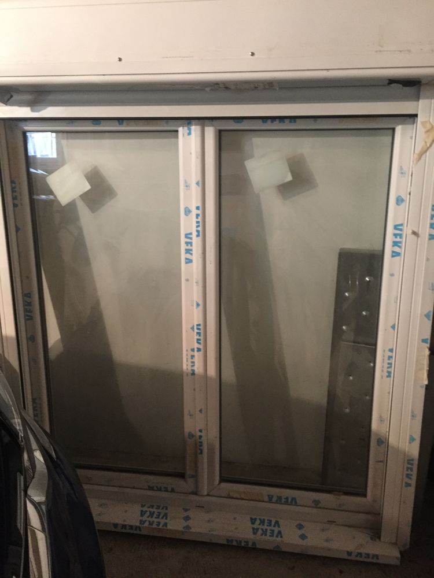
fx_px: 485
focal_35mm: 29
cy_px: 289
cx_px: 217
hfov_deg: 48.2
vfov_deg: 61.7
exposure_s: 1/17
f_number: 2.2
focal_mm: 4.15
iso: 250
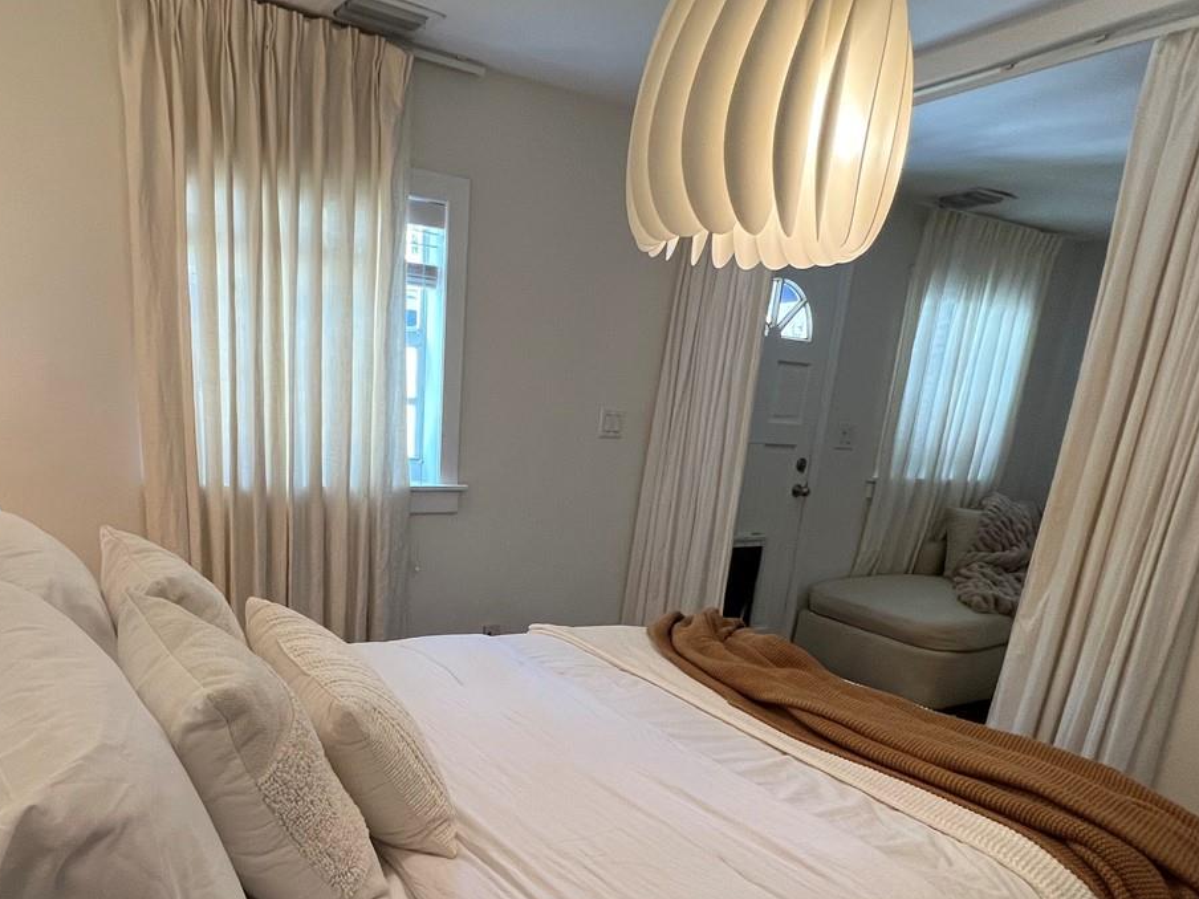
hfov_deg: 73.3
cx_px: 489
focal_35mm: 23
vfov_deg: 56.2
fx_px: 797
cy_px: 667
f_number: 1.8
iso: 200
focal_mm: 1.57
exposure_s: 1/120
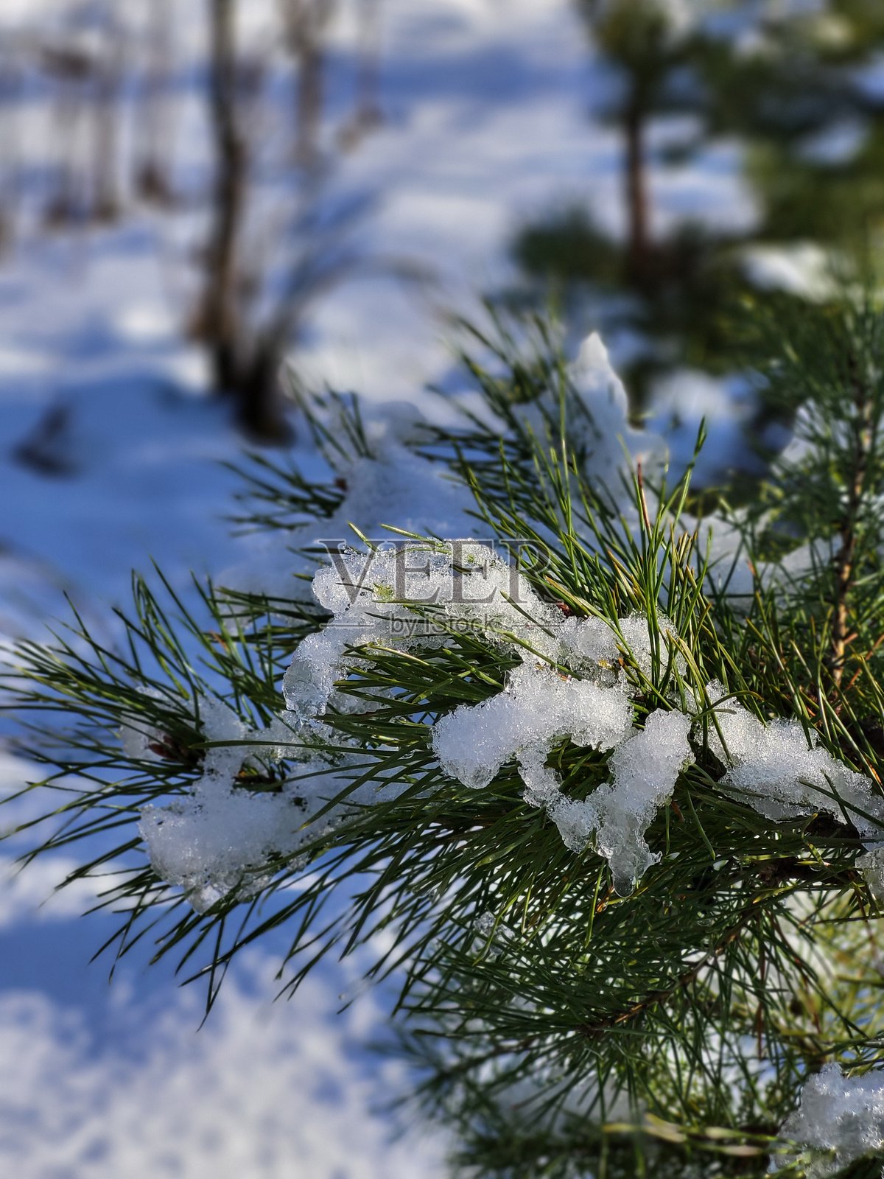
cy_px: 590
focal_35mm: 76
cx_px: 442
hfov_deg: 19.4
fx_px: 2588
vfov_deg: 25.7
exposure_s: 1/944
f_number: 2.4
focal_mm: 7.12
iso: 25
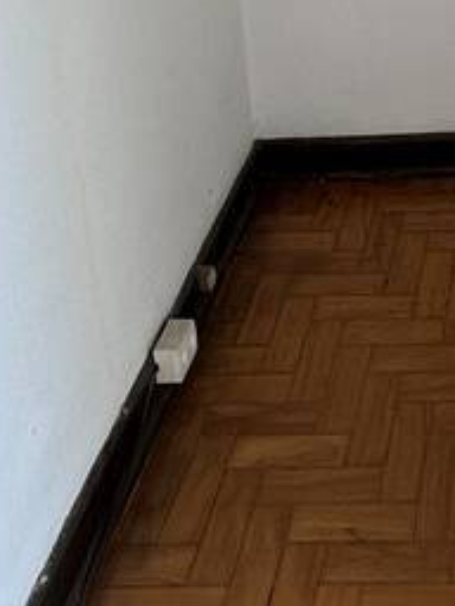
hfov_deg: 22.3
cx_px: 590
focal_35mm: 59
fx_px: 1034
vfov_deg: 28.1
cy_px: -142
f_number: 2.2
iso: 100
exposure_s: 1/99
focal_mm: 2.22
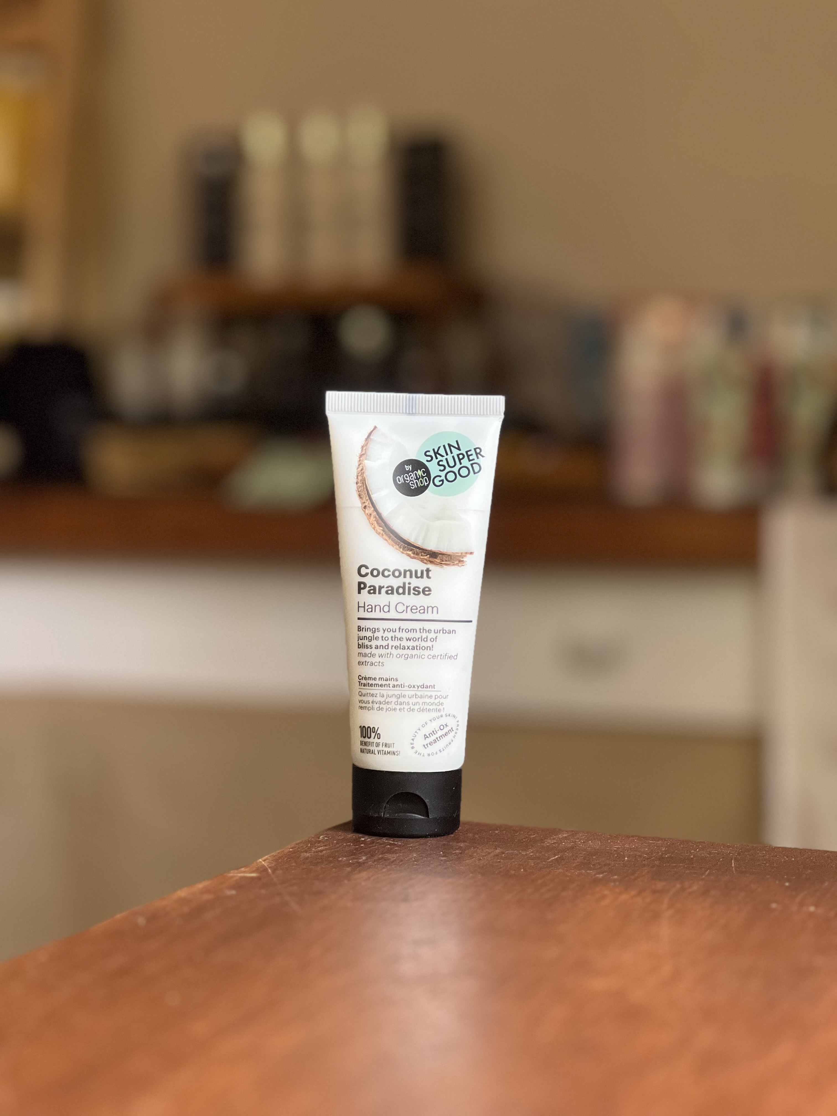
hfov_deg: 19.1
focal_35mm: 77
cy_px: 558
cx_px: 418
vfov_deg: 25.3
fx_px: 2482
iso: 250
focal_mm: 9
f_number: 2.8
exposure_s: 1/66
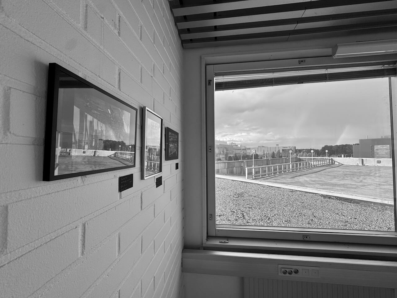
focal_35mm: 14
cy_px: 149
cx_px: 198
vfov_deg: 85.7
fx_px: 161
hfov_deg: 102.1
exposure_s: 1/309
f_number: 2.2
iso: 40
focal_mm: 2.22
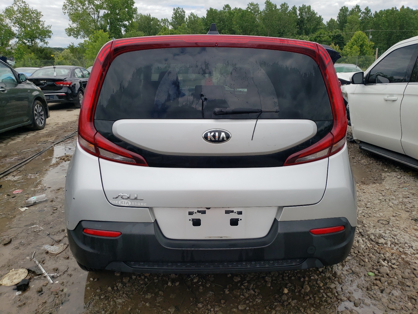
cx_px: 209
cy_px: 157
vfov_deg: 53.1
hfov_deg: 67.3
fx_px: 314
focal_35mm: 26
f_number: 1.5
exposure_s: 1/3333
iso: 50
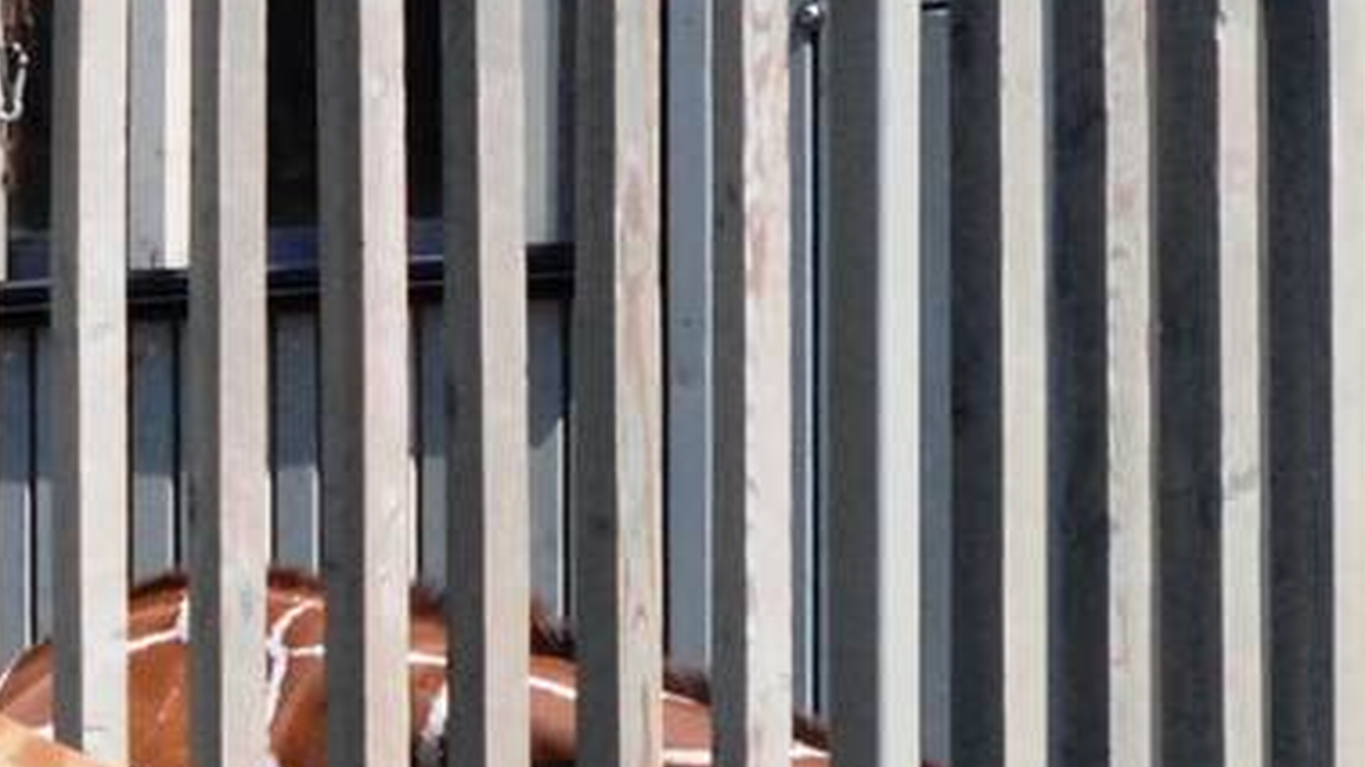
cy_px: 1766
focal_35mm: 896
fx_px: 32431
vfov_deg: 1.4
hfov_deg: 2.4
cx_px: -1401
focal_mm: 135
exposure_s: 1/1250
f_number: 9
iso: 1000
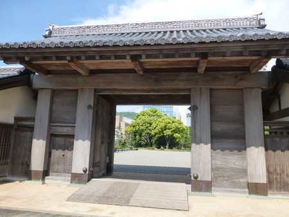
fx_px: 200
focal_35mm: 24
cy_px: 108
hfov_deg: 71.6
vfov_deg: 56.9
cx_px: 144
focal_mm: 4.3
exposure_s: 1/500
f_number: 4
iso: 160
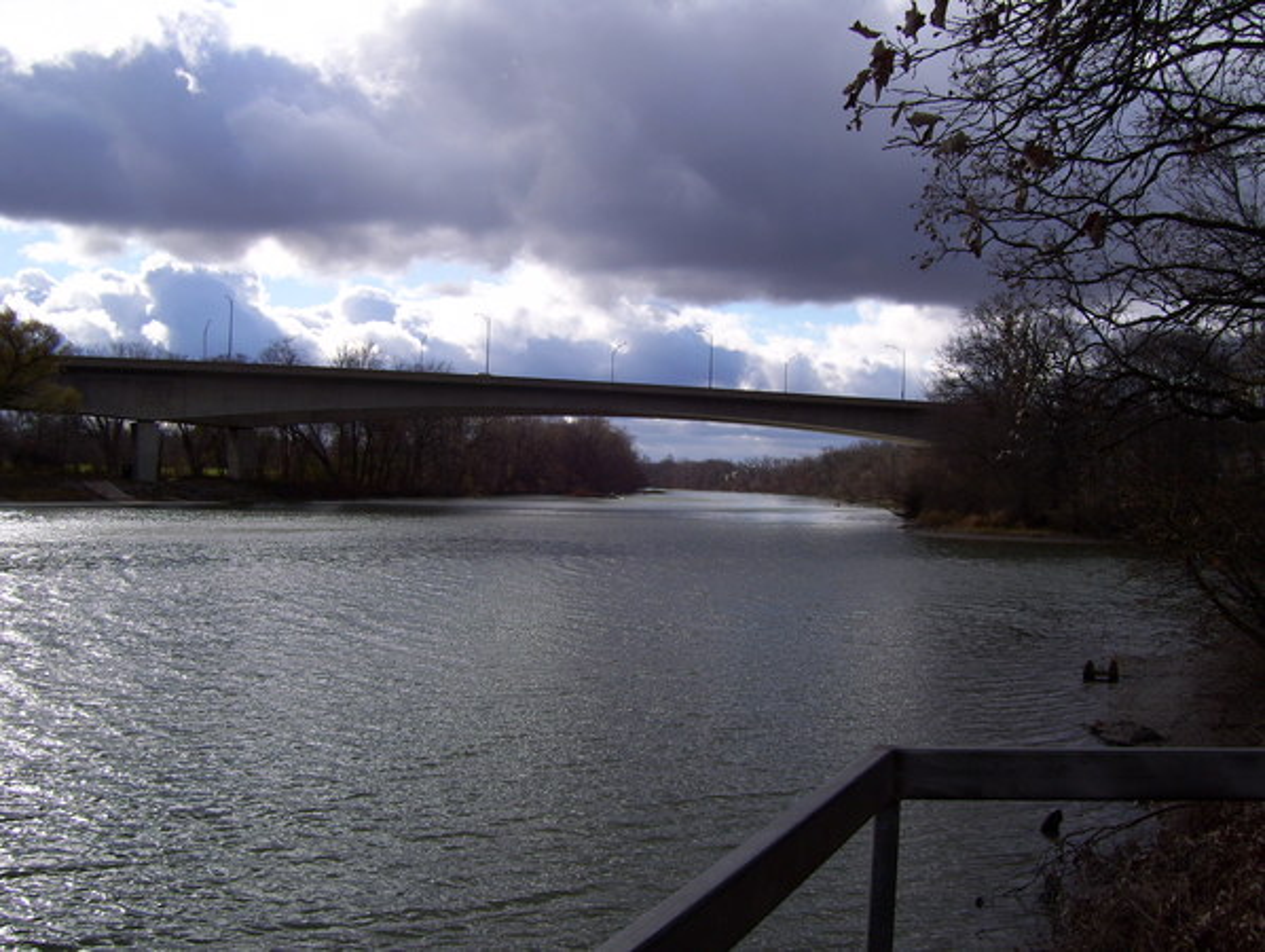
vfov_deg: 39.7
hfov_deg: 51.3
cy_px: 476
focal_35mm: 36
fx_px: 1317
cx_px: 632
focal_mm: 6
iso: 80
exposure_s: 1/500
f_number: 4.8
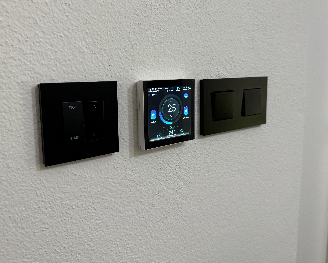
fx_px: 291
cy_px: 107
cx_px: 171
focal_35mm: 30
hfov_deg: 58.7
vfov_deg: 48.3
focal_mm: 6.76
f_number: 1.78
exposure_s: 1/100
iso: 200
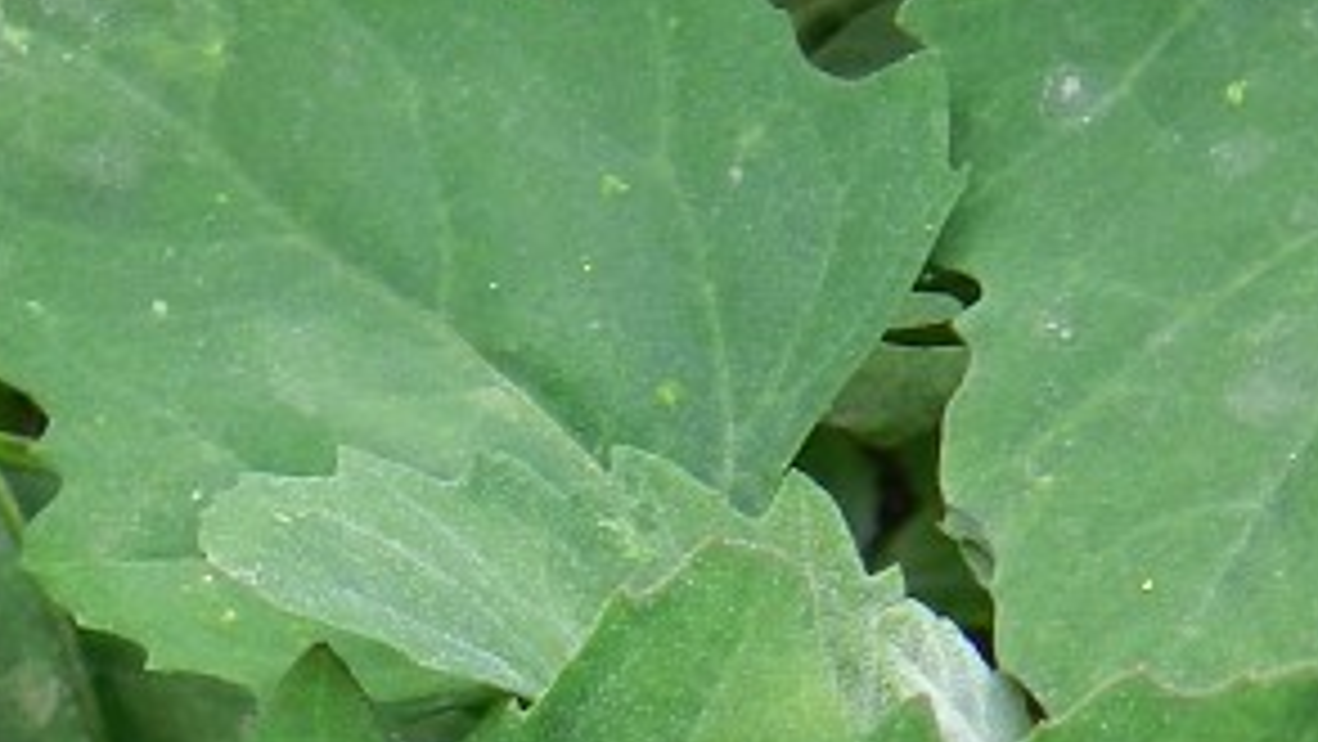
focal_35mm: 143
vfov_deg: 7.9
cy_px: 1709
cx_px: -229
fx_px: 4999
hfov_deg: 14.6
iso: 160
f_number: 3.7
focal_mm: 5.6
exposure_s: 1/160
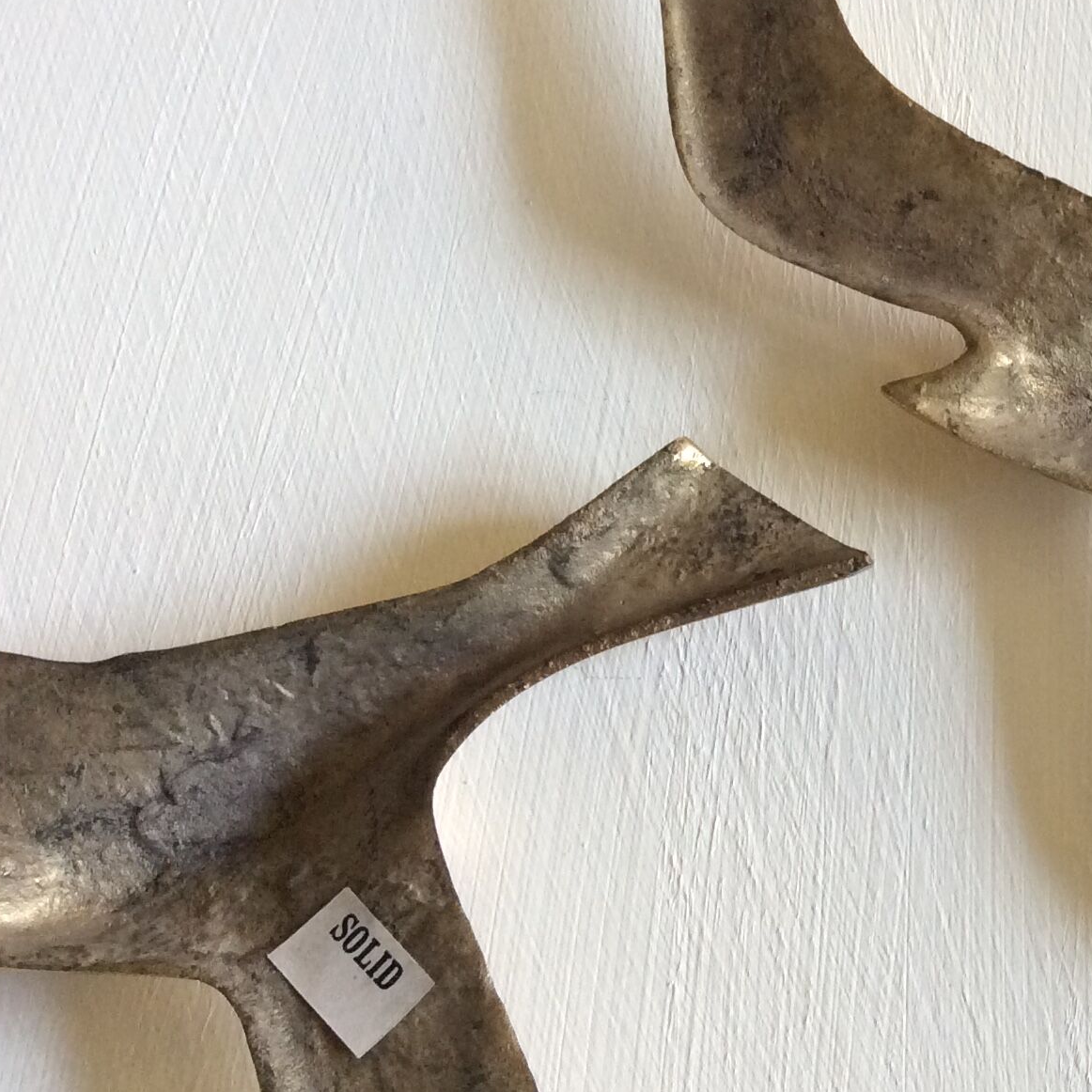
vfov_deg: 27.3
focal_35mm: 63
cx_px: 1209
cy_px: 492
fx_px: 2248
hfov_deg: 25.3
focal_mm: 3.3
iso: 80
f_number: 2.4
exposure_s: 1/25
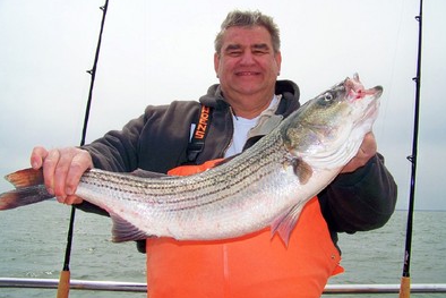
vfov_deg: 35.1
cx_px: 224
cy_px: 146
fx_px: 471
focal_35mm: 38
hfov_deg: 50.7
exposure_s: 1/640
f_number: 4
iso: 64
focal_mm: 5.85
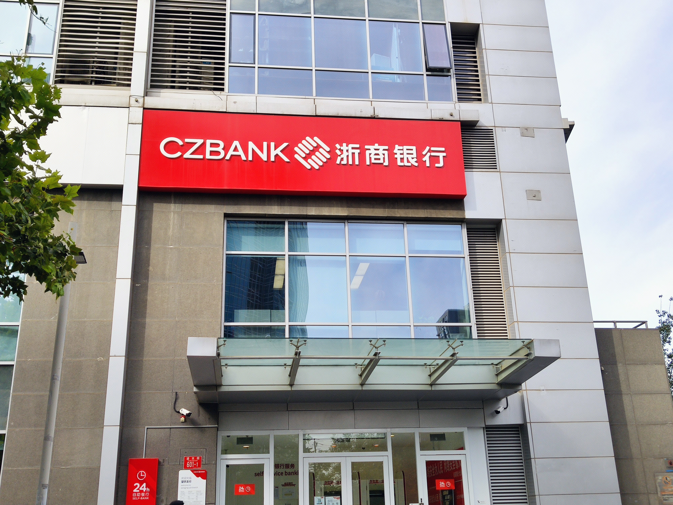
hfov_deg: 51.4
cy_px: 252
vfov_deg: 39.7
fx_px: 700
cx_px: 336
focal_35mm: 36
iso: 112
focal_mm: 4.75
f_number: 1.75
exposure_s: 1/1458
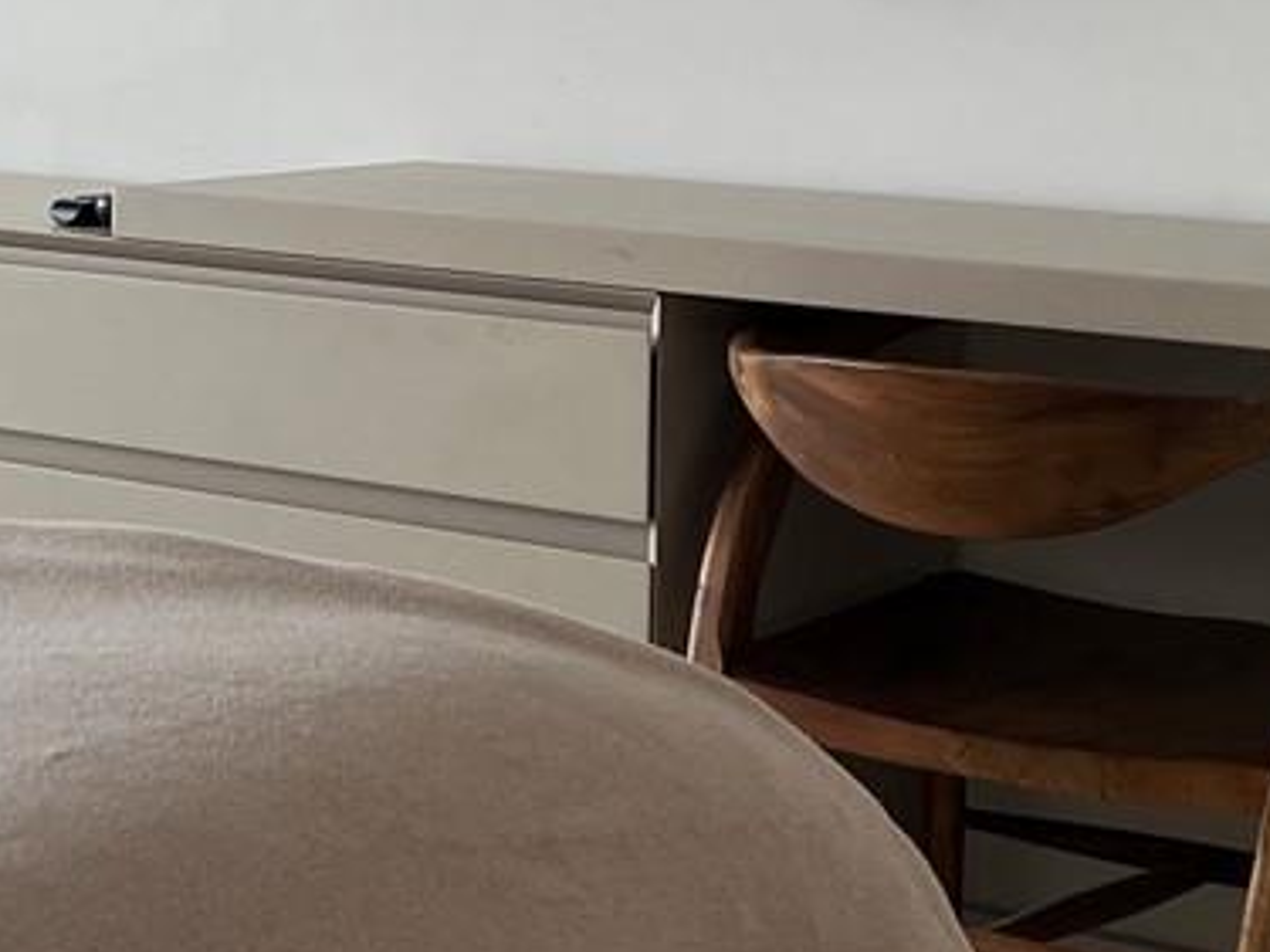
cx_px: -91
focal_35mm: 111
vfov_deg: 13.2
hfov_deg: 17.2
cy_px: 102
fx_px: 4071
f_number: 1.5
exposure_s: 1/120
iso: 64
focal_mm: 5.7
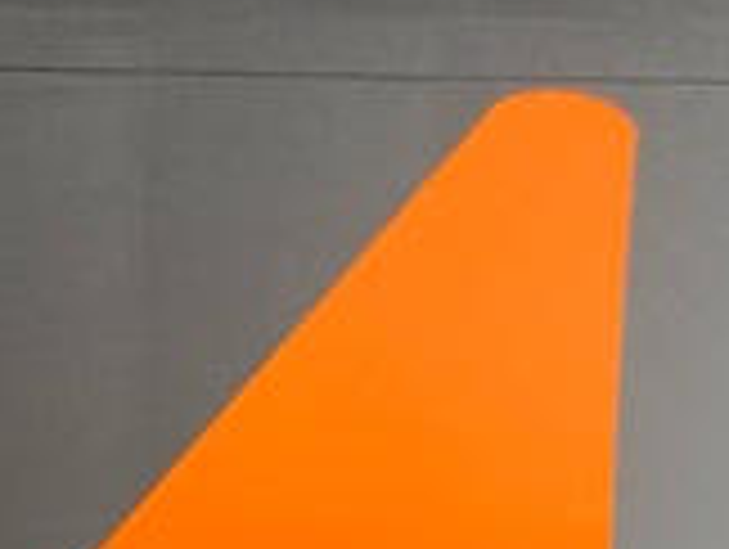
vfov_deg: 10.8
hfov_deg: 14.1
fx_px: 2679
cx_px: -477
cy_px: 1062
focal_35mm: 127
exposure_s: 1/84
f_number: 1.8
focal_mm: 3.99
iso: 80
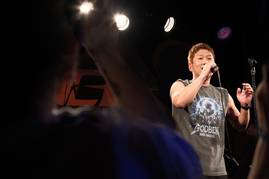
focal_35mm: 57
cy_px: 95
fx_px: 426
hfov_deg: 35.0
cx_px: 128
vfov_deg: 23.8
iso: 125
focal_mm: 35
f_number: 5.6
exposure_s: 1/15
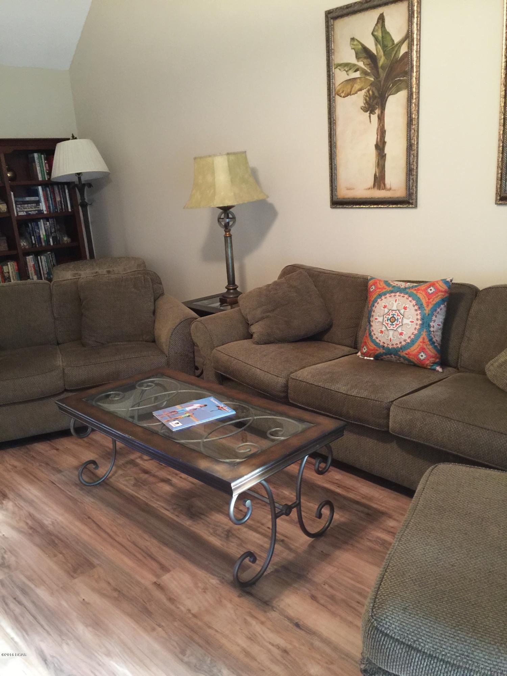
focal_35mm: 29
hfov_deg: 48.2
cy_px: 338
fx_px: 566
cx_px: 254
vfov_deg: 61.7
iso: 80
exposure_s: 1/4
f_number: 2.2
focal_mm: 4.15
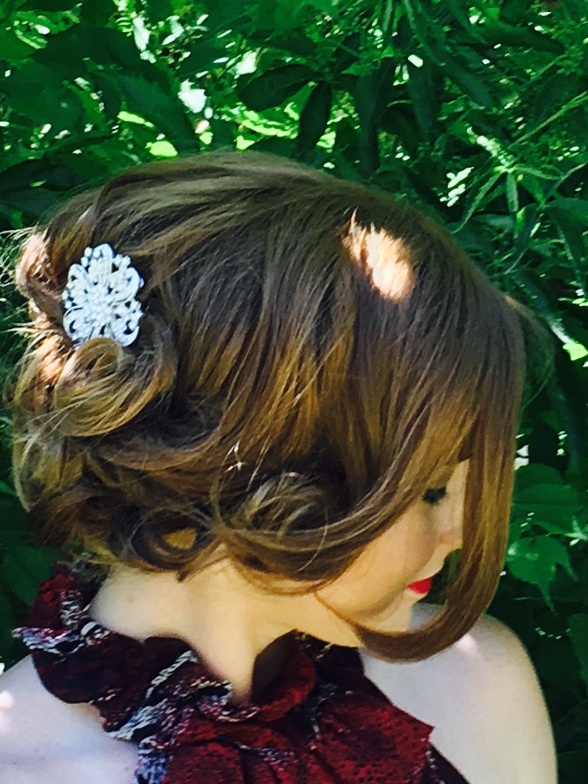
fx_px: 657
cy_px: 392
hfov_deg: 48.2
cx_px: 294
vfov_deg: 61.7
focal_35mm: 29
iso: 25
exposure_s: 1/125
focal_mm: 4.15
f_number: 2.2
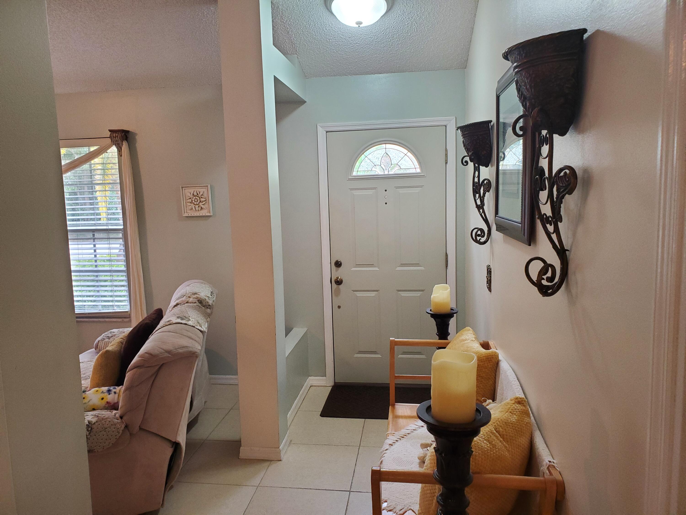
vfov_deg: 53.1
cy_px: 258
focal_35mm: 26
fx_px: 515
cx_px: 343
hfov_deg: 67.3
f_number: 2.4
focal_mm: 4.3
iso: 250
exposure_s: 1/60
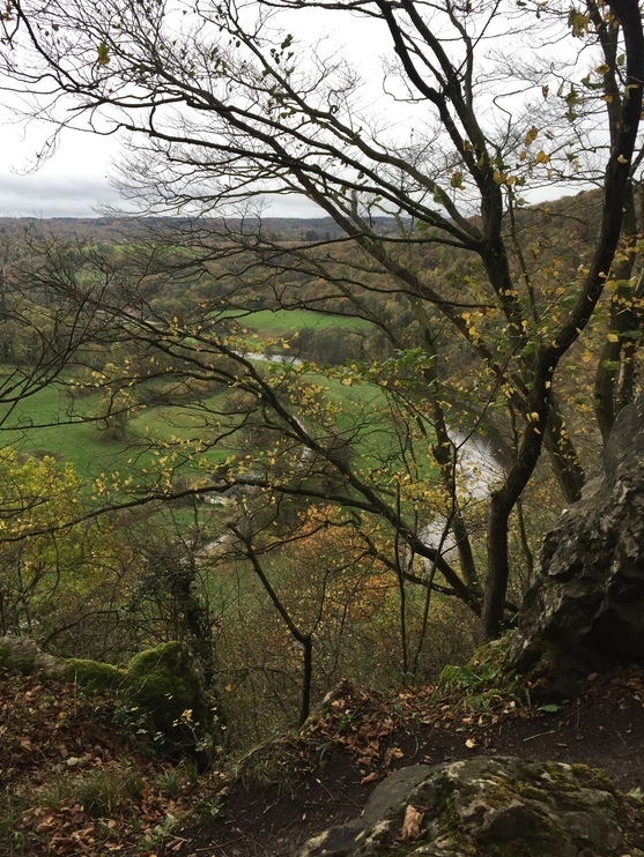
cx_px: 332
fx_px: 744
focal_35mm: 30
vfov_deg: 59.9
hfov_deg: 46.8
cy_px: 420
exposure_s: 1/100
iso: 50
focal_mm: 4.15
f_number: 2.2
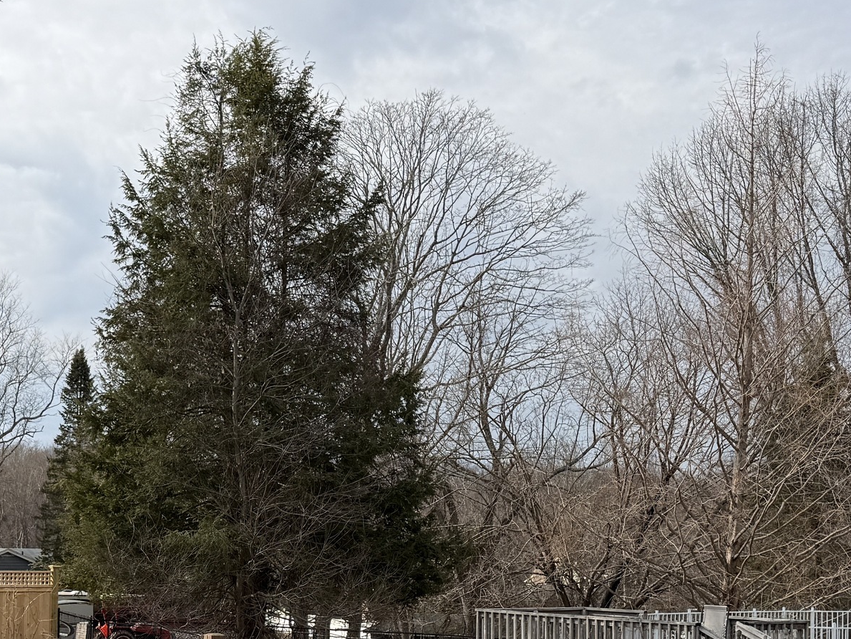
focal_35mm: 62
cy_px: 553
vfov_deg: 23.1
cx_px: 210
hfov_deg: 30.6
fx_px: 1524
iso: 80
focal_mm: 6.76
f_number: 1.78
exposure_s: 1/4673
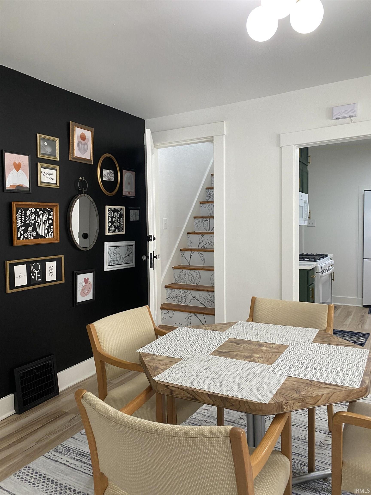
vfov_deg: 67.3
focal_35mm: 26
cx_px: 186
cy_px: 248
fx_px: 372
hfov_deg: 53.1
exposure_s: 1/60
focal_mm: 4.25
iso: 100
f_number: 1.8
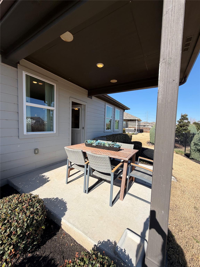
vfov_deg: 102.1
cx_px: 100
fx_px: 108
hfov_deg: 85.7
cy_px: 134
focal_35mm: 14
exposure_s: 1/770
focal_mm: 2.22
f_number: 2.2
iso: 25
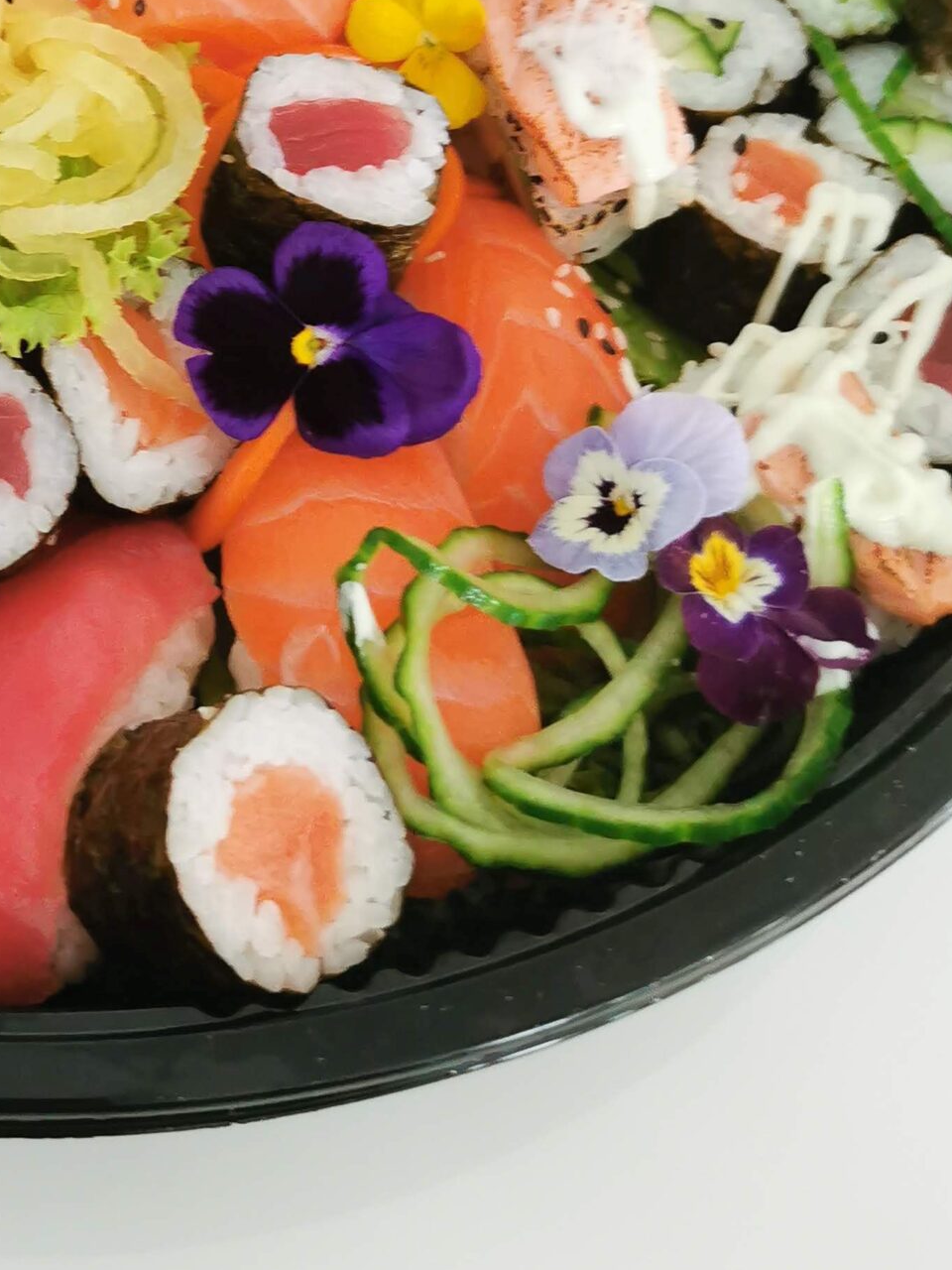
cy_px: 217
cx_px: 57
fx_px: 1980
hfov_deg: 26.0
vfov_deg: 34.2
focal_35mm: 54
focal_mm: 5.58
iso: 200
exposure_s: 1/50
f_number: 1.8
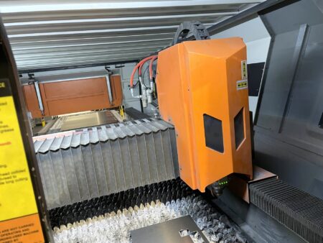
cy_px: 122
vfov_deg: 53.1
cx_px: 162
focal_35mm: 26
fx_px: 243
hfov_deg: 67.3
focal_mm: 4.2
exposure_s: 1/50
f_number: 1.6
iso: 200
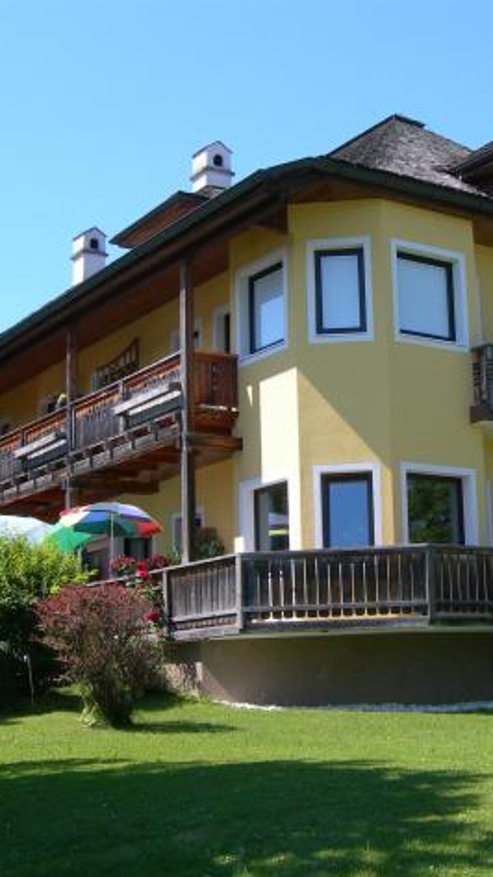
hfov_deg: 21.2
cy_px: 436
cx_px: 387
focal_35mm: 56
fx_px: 1302
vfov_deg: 37.2
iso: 50
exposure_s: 1/231
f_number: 4.8
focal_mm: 7.8
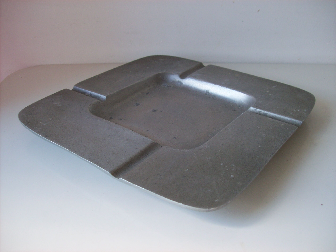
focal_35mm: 36
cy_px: 126
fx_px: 349
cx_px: 168
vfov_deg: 39.6
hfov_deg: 51.4
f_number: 2.7
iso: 80
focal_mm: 6
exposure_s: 1/64.2
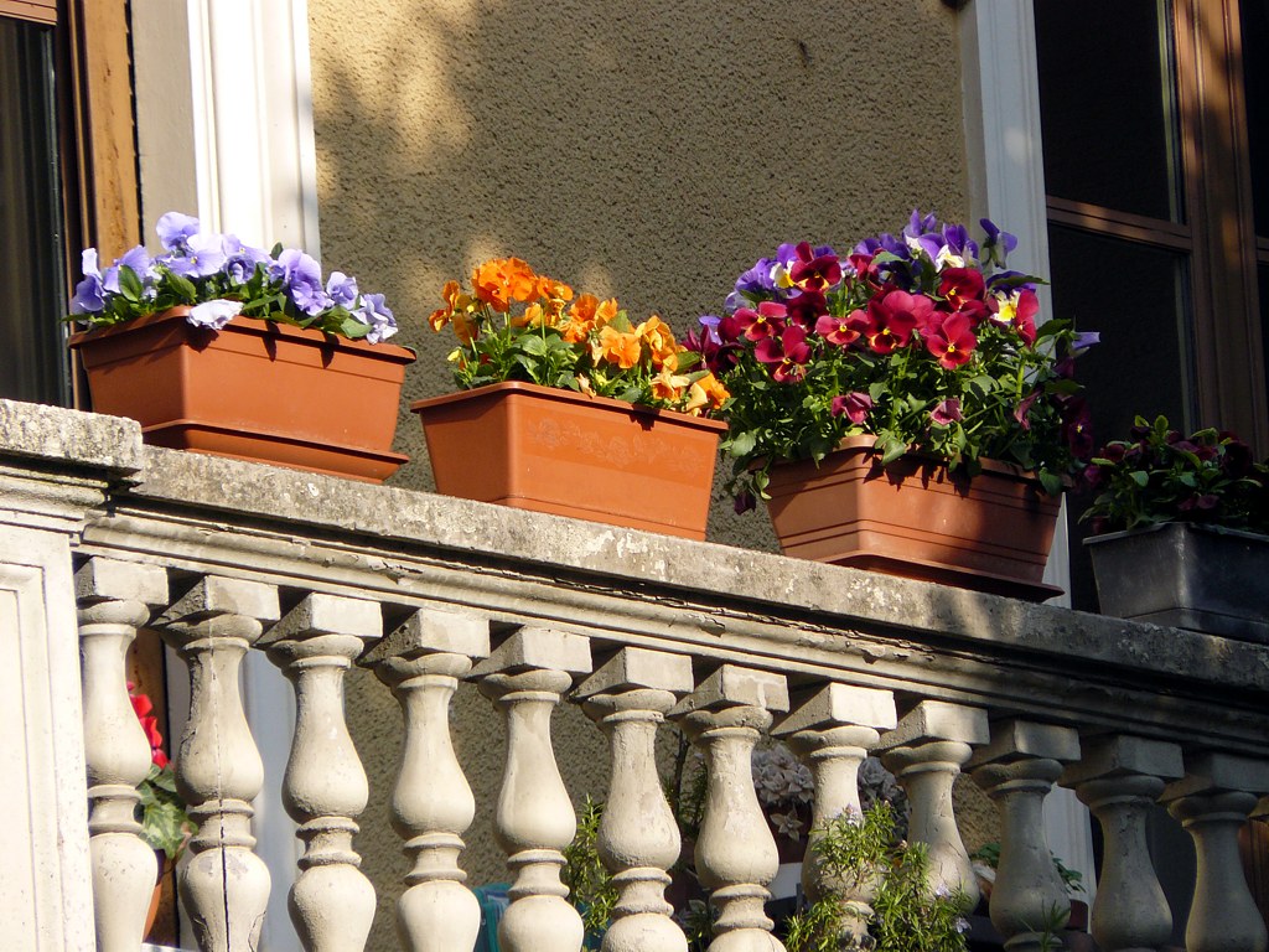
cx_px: 634
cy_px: 476
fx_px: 14664
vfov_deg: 3.7
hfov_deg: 5.0
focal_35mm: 400
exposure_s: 1/200
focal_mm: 66.7
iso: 100
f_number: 5
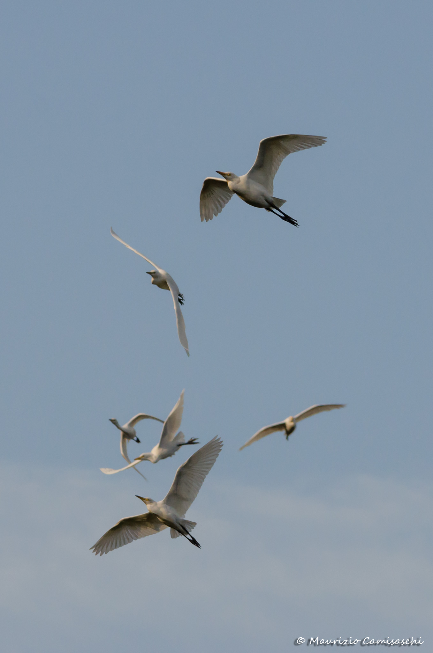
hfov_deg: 4.6
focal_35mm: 300
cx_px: 216
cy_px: 326
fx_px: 5438
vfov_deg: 6.9
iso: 800
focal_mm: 200
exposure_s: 1/2500
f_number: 9
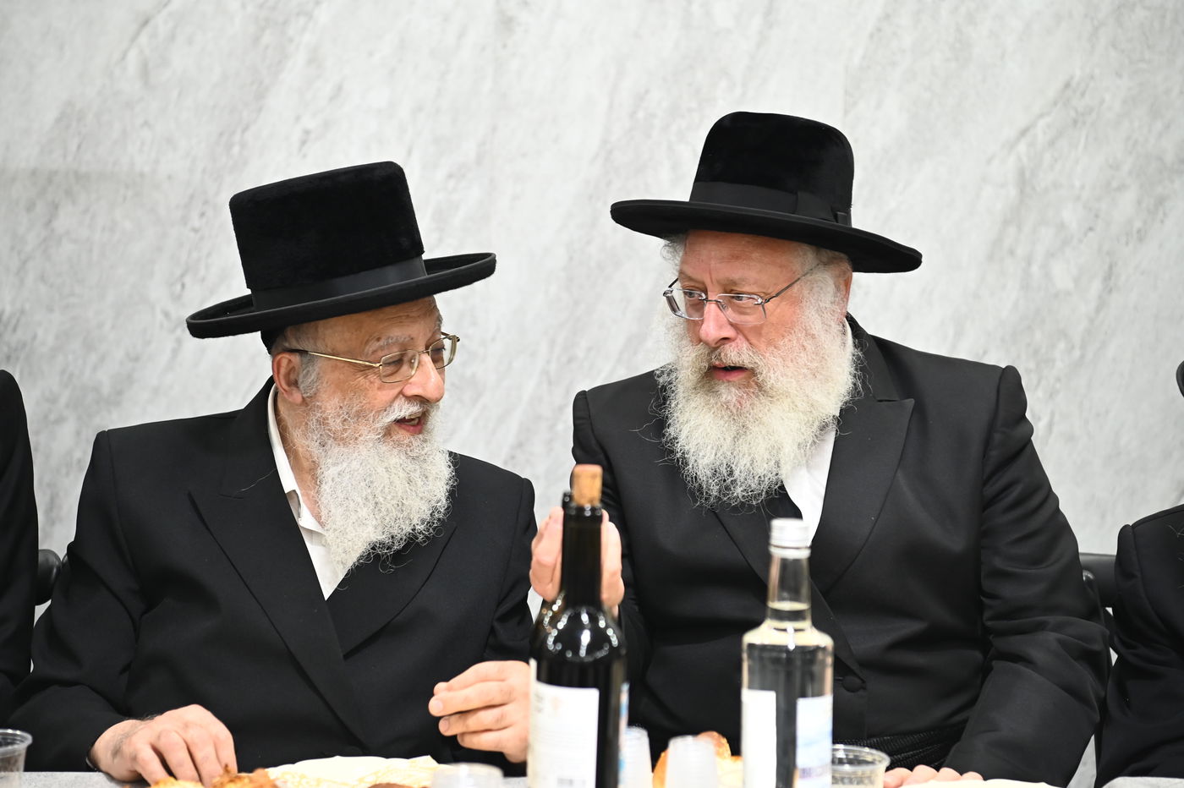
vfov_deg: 19.4
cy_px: 394
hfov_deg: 28.9
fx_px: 2301
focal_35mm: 70
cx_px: 592
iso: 1600
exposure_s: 1/160
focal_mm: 70
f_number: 4
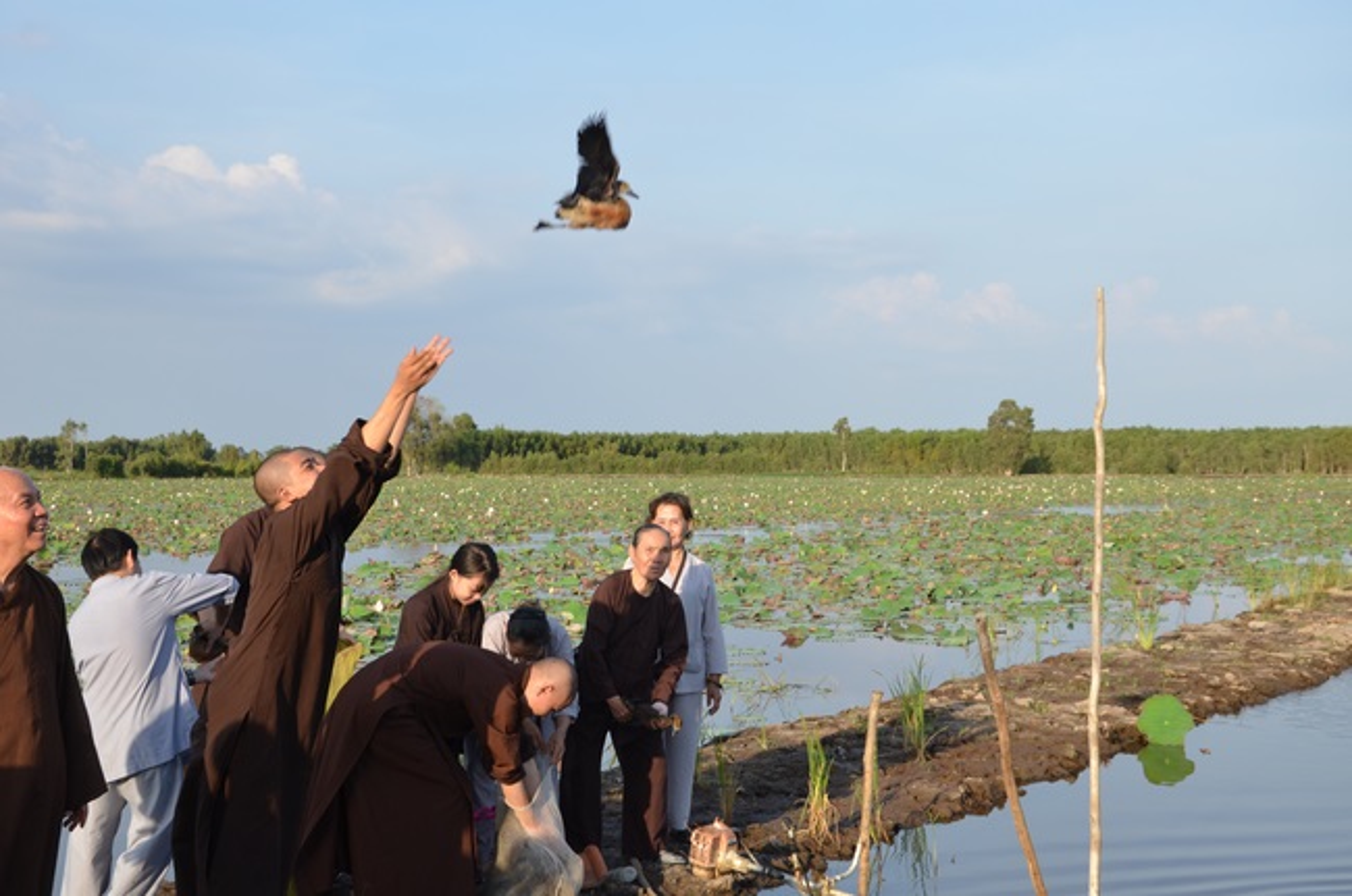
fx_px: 1968
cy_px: 448
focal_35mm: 52
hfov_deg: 37.9
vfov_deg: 25.7
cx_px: 676
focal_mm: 35
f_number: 10
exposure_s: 1/400
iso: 250
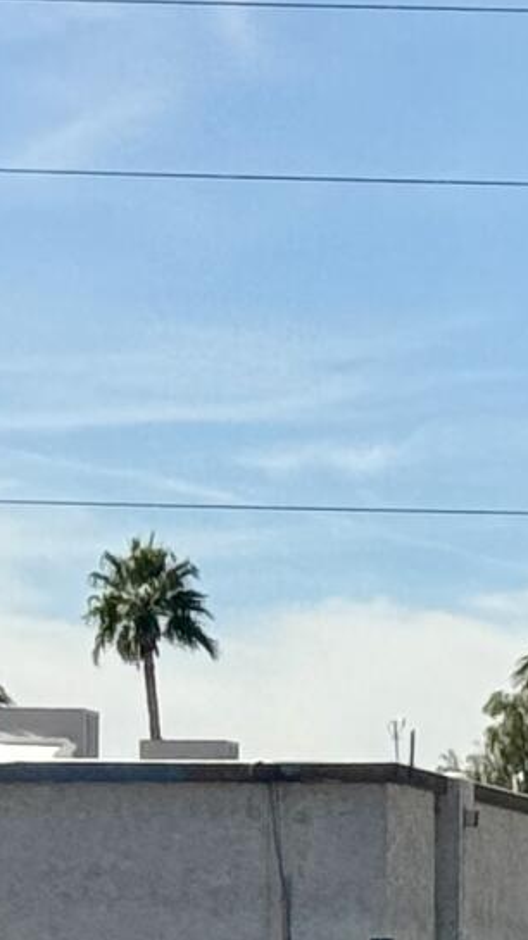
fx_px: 7178
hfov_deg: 3.9
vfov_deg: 7.5
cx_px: 2157
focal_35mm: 288
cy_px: 992
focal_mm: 6.76
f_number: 1.78
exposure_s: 1/4049
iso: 64
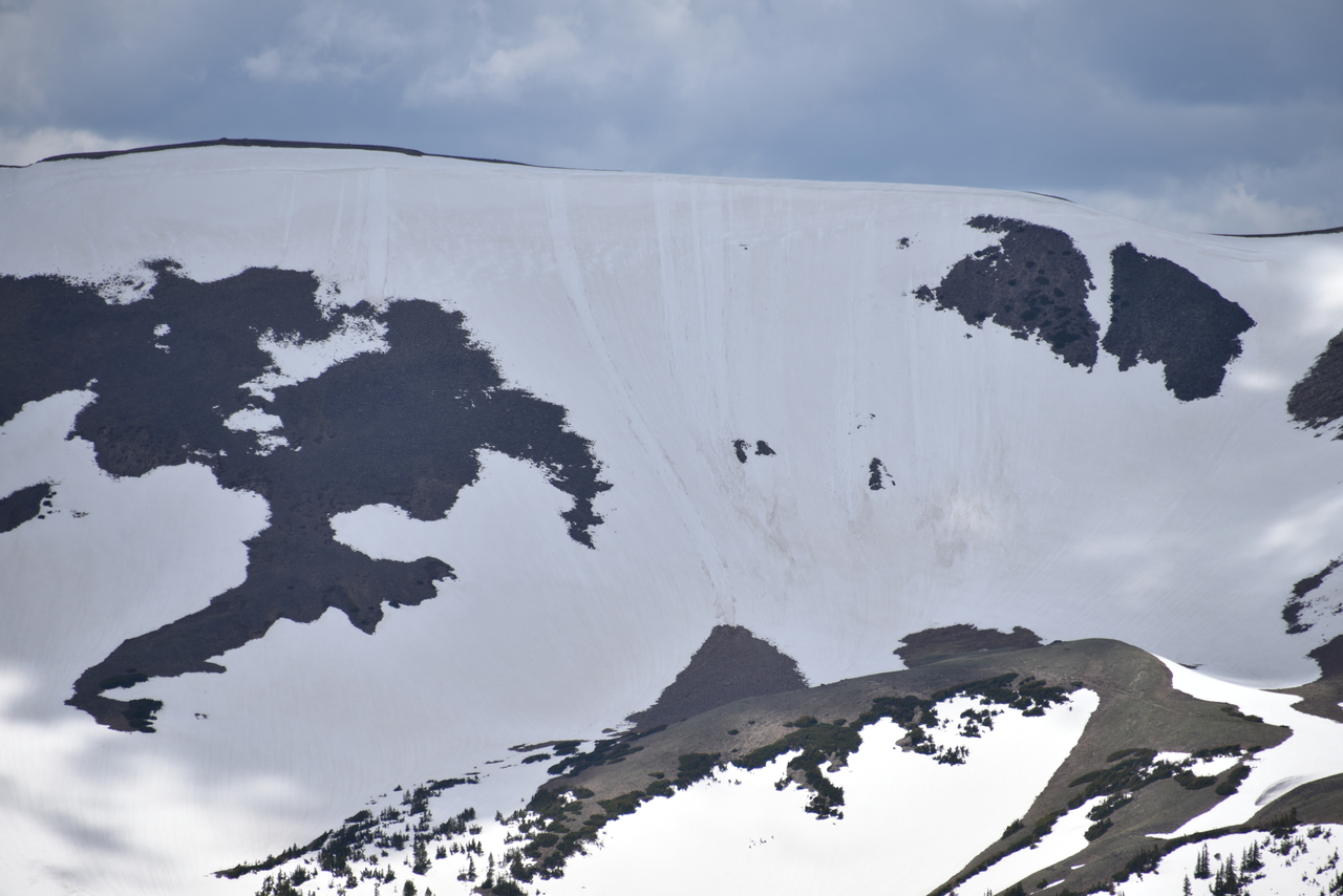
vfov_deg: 4.6
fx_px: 11193
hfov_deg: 6.9
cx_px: 672
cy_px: 448
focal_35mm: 300
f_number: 7.1
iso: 100
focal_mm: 300
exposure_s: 1/640
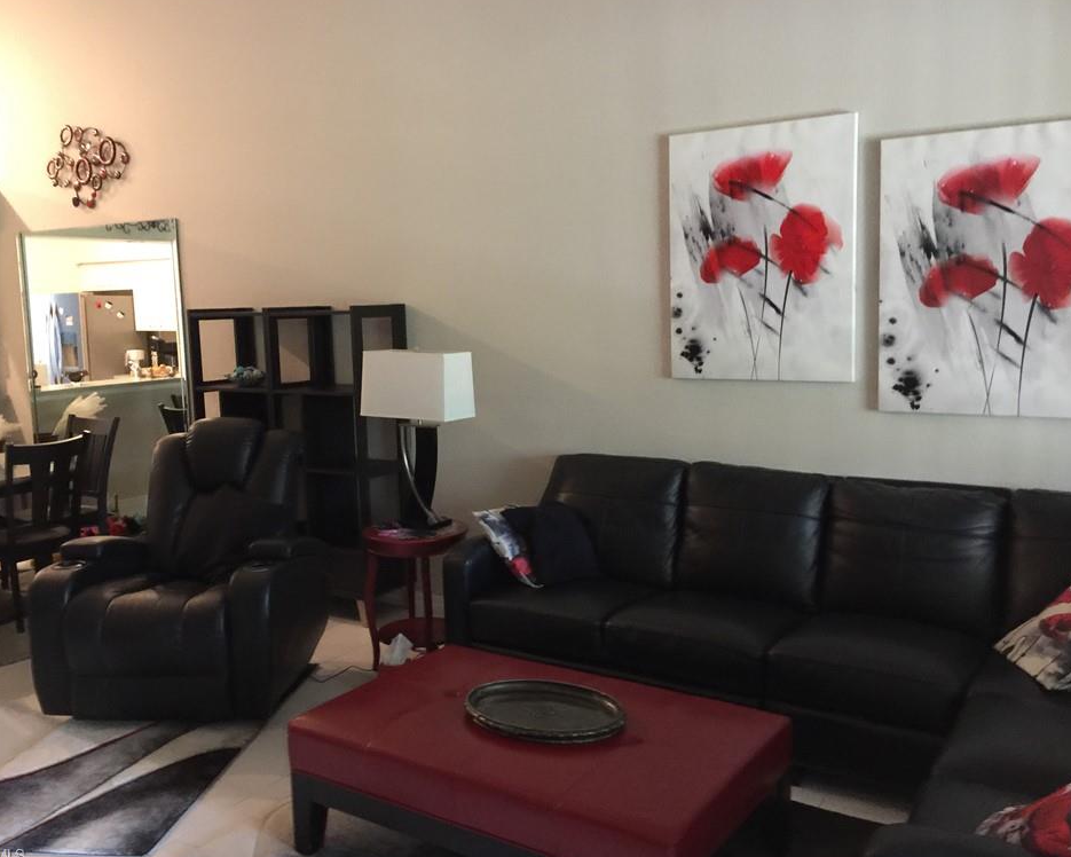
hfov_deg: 57.2
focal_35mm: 31
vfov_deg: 47.1
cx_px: 527
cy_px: 426
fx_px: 983
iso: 80
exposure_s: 1/4
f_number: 2.2
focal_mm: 4.15
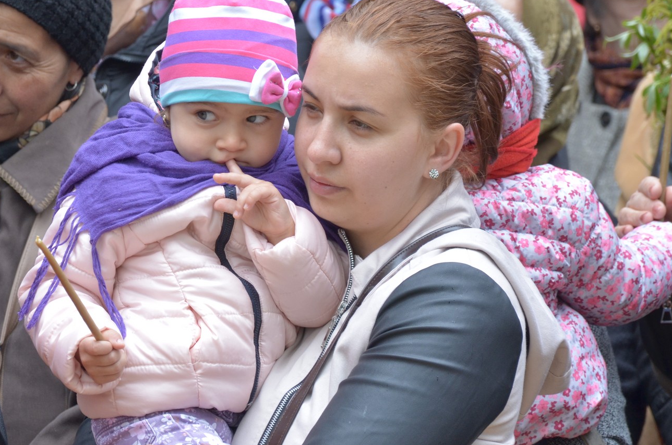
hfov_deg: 6.6
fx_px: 5812
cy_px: 273
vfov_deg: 4.4
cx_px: 244
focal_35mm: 312
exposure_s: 1/200
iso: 640
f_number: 5.6
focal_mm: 140
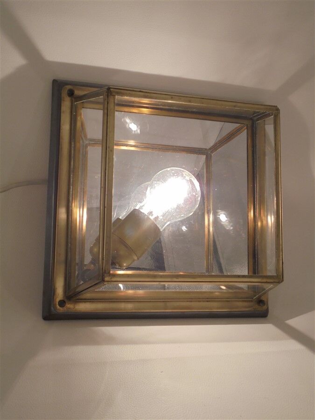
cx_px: 158
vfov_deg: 49.0
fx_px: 461
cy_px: 210
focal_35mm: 38
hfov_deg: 37.7
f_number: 4.2
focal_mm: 6.9
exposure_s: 1/80
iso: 100
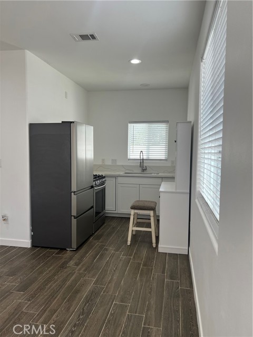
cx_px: 126
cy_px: 168
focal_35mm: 26
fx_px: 253
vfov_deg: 67.3
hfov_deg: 53.1
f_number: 1.5
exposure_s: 1/125
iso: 32
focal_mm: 5.7
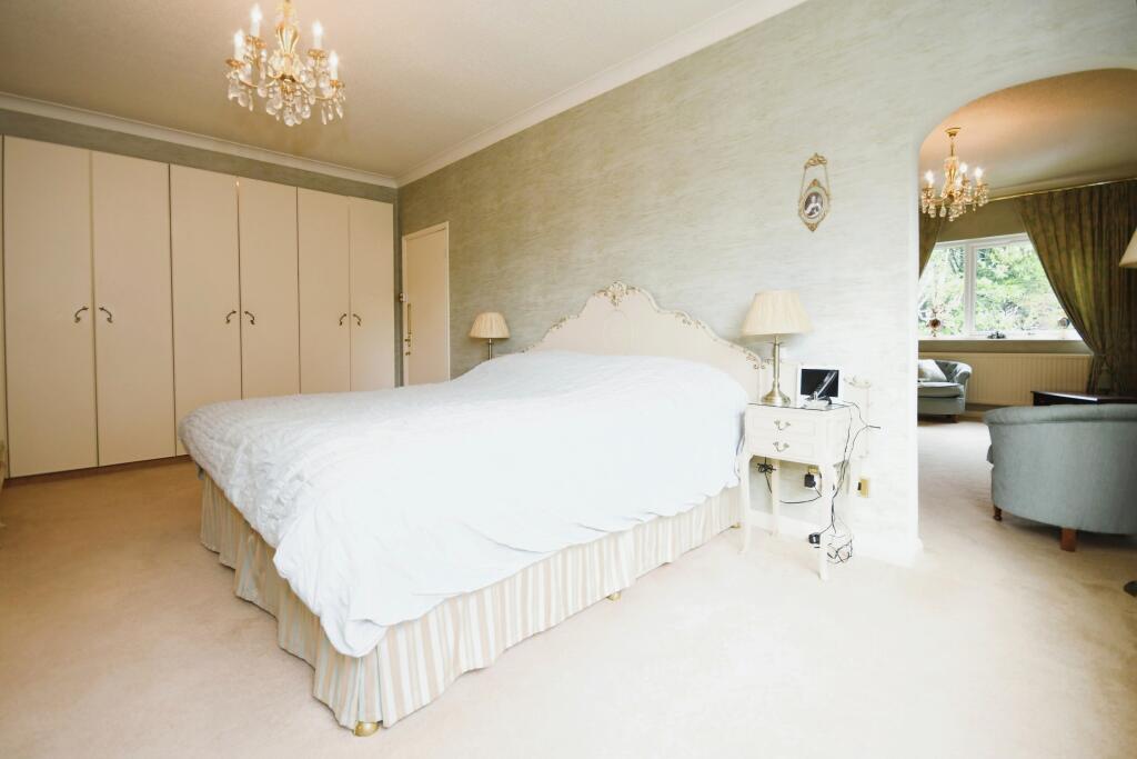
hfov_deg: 100.4
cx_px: 568
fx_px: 474
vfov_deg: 77.3
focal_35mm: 15
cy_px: 380
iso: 400
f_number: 8
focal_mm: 10
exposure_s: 1/40
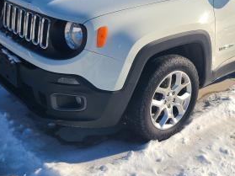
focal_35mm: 47
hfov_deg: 39.7
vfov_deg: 30.3
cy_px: 41
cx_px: 165
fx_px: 319
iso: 40
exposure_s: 1/2913
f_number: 1.8
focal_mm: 5.4
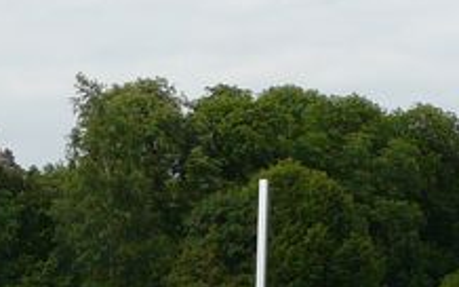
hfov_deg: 11.4
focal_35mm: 184
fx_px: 2301
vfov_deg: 7.0
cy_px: 426
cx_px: 91
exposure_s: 1/500
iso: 100
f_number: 4
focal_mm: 6.1
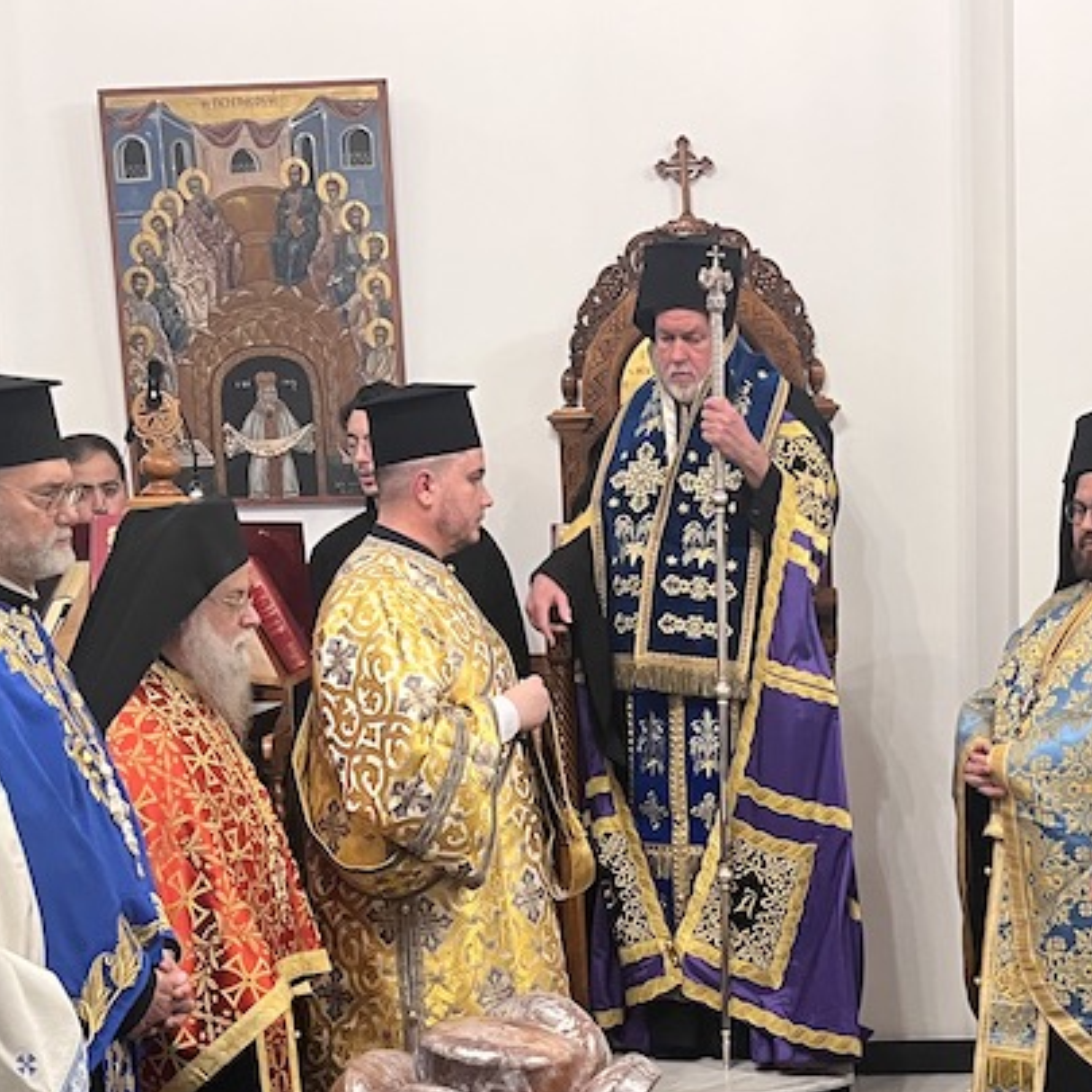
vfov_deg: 29.1
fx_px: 2070
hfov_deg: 29.4
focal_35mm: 58
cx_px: 678
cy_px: 808
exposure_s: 1/60
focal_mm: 5.1
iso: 250
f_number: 1.6
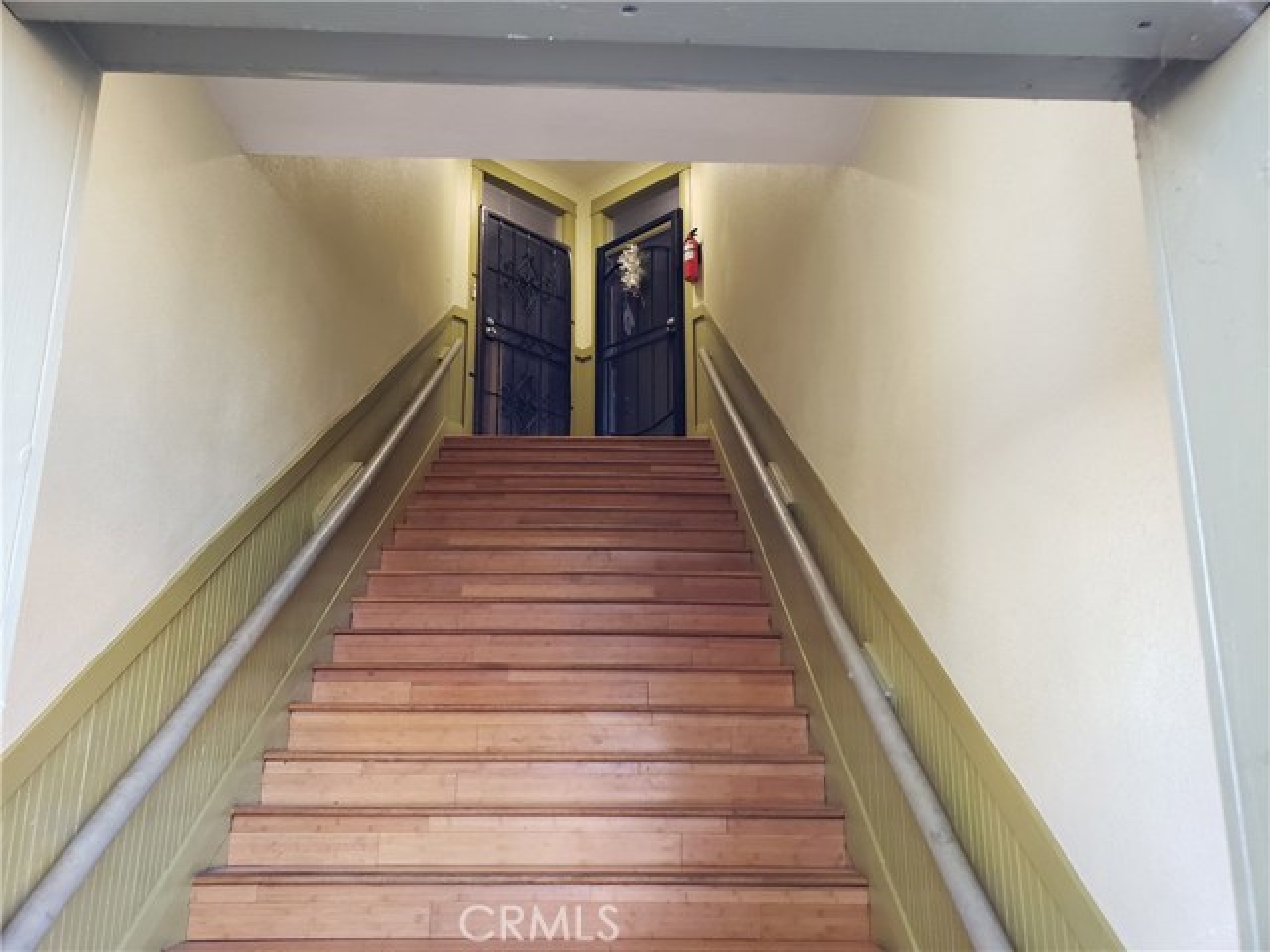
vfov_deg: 53.1
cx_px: 635
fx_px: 954
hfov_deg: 67.3
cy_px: 476
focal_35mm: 26
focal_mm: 4.3
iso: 320
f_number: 2.4
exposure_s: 1/60
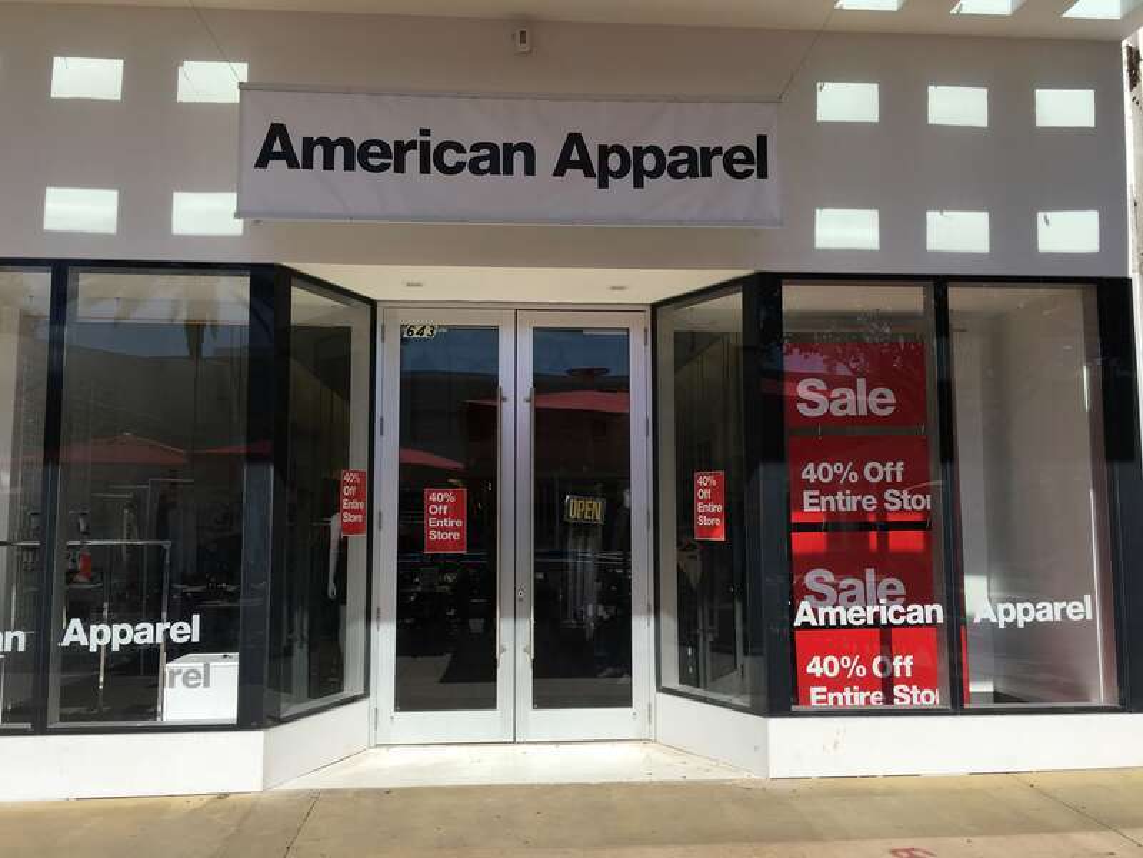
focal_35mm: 29
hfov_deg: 61.7
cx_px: 572
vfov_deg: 48.2
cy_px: 429
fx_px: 958
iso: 25
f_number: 2.2
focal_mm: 4.15
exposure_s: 1/2079
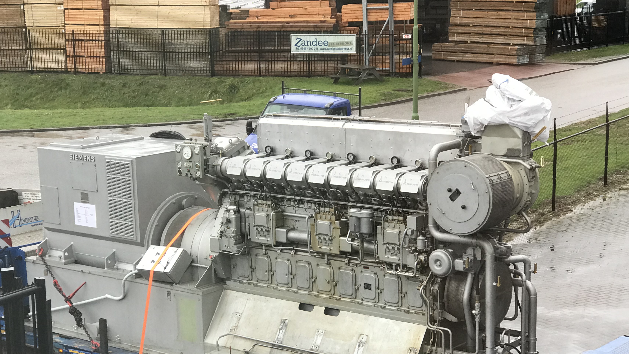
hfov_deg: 28.9
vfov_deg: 16.5
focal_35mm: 73
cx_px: 282
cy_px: 253
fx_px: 1217
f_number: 2.8
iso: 40
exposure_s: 1/50
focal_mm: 6.6
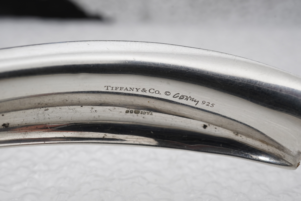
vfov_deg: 29.9
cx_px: 150
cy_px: 100
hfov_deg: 43.6
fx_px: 376
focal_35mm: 45
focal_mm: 30
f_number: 22
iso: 400
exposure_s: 1/125
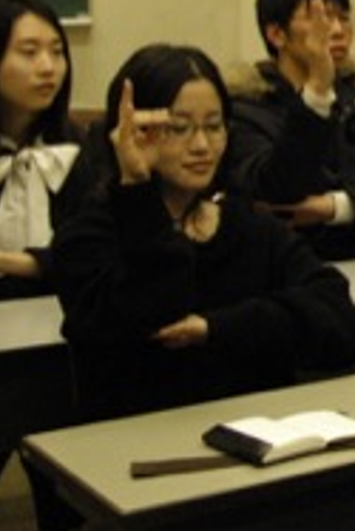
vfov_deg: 20.4
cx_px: 897
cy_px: 65
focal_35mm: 98
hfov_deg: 11.3
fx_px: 1447
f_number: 5
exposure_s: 1/100
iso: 1600
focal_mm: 18
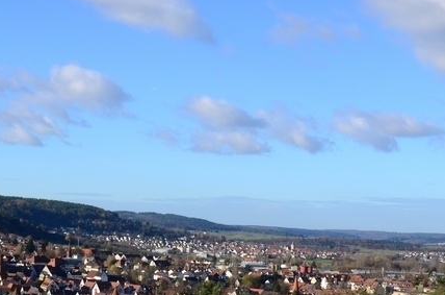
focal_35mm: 79
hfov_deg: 25.5
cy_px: 220
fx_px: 974
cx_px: 128
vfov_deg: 17.1
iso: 100
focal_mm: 22
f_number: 10
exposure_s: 1/125
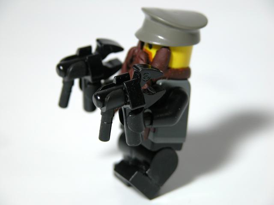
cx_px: 137
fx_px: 1393
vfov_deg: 8.4
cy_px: 102
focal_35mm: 176
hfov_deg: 11.2
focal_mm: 44.7
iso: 100
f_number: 4
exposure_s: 1/14.2
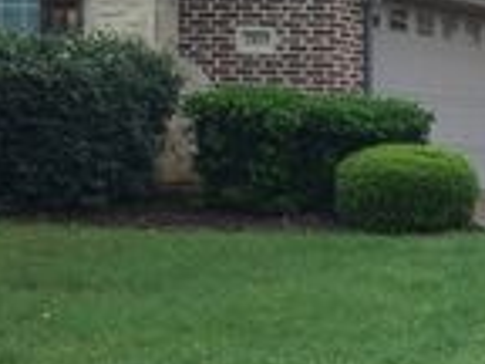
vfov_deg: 14.6
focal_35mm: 101
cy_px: 224
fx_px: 1415
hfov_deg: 17.6
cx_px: 717
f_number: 2.2
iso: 32
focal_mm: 4.15
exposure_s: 1/570
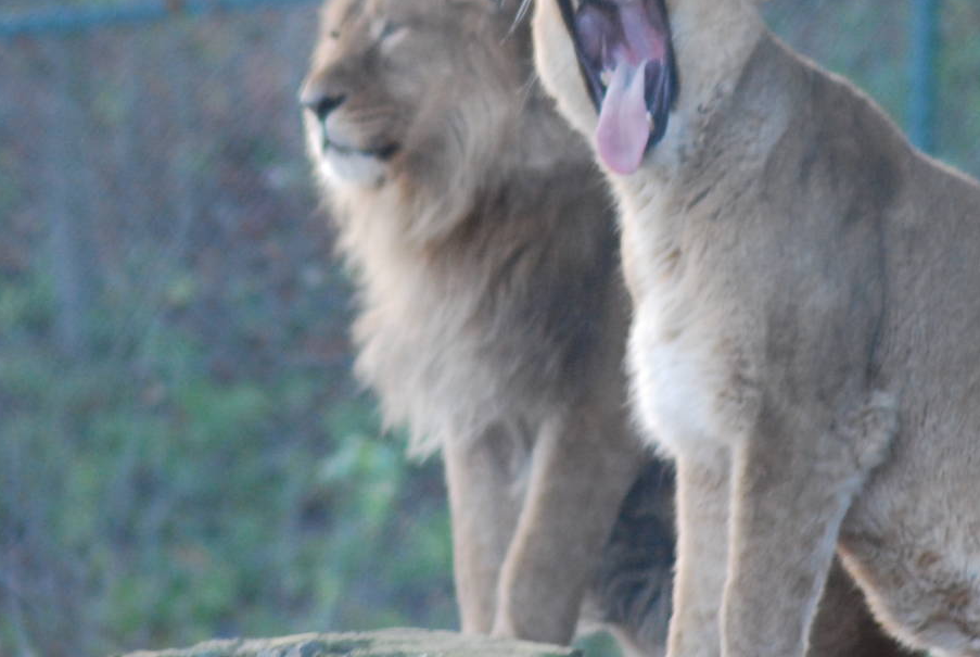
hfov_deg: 2.6
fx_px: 21728
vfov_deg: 1.7
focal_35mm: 797
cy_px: 144
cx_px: 533
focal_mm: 300
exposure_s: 1/160
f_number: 5.6
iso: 800
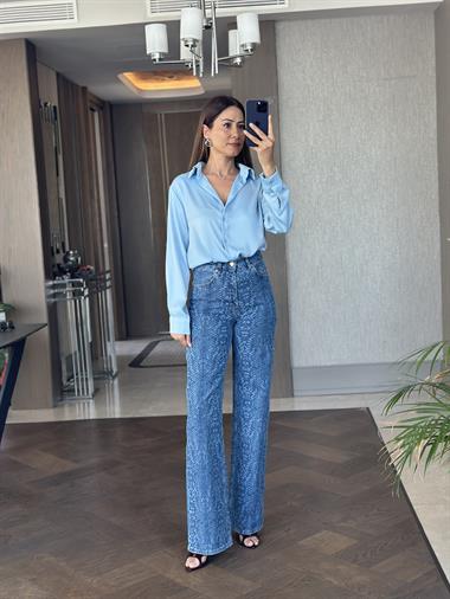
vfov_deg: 39.6
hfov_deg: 30.3
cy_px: 300
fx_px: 831
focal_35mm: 48
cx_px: 225
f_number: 1.78
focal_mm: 6.86
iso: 125
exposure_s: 1/100
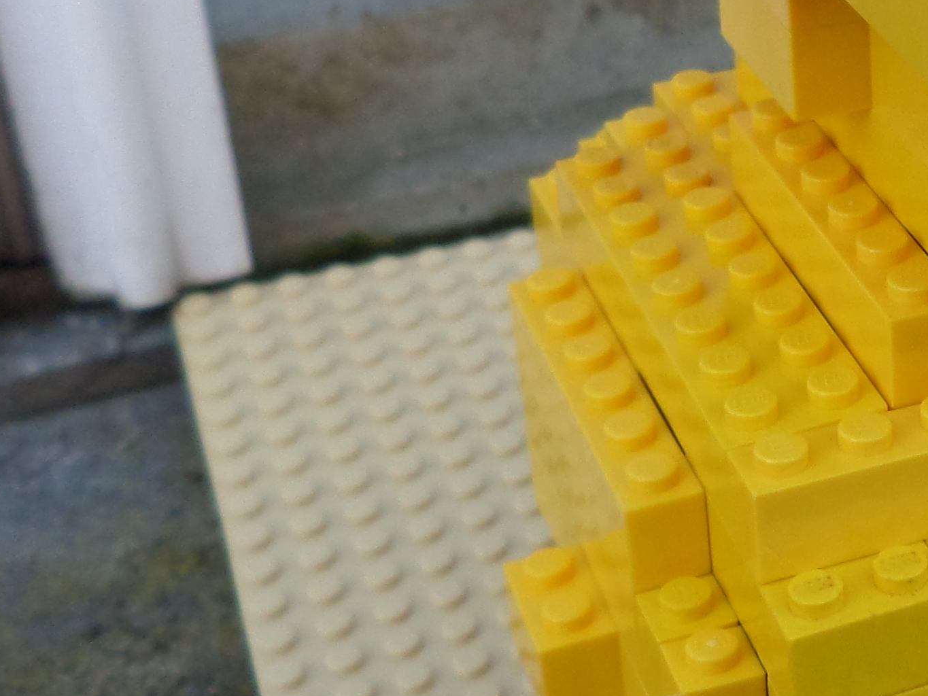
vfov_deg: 18.0
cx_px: 1094
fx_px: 2172
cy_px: 137
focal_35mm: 81
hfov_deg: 22.4
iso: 80
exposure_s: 1/90
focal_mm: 4.3
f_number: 3.1
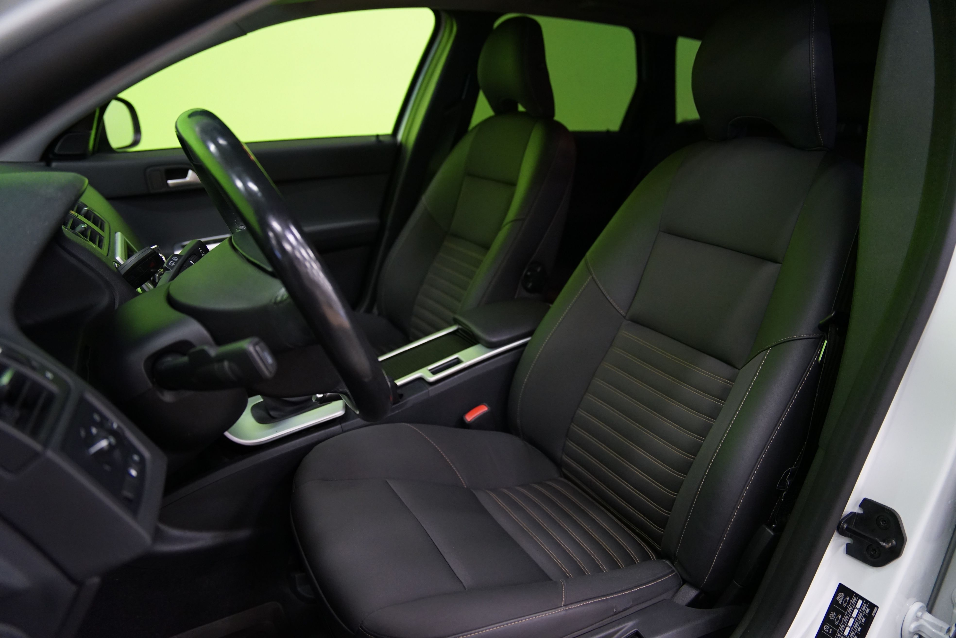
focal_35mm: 24
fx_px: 637
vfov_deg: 53.1
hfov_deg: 73.7
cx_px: 478
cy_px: 319
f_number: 2.8
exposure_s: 1/30
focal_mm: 24
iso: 2000
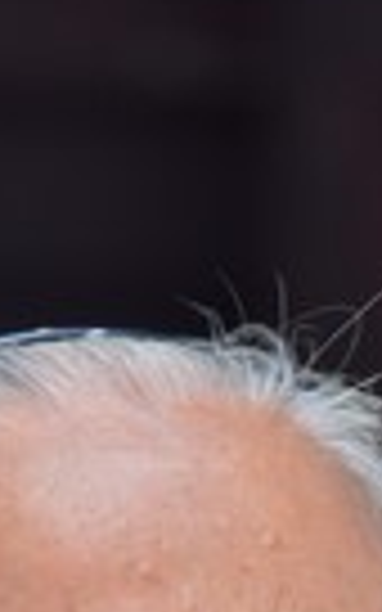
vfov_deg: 4.0
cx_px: 238
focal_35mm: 512
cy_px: 1323
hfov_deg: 2.6
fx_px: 8528
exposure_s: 1/125
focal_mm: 105
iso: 1250
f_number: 4.5
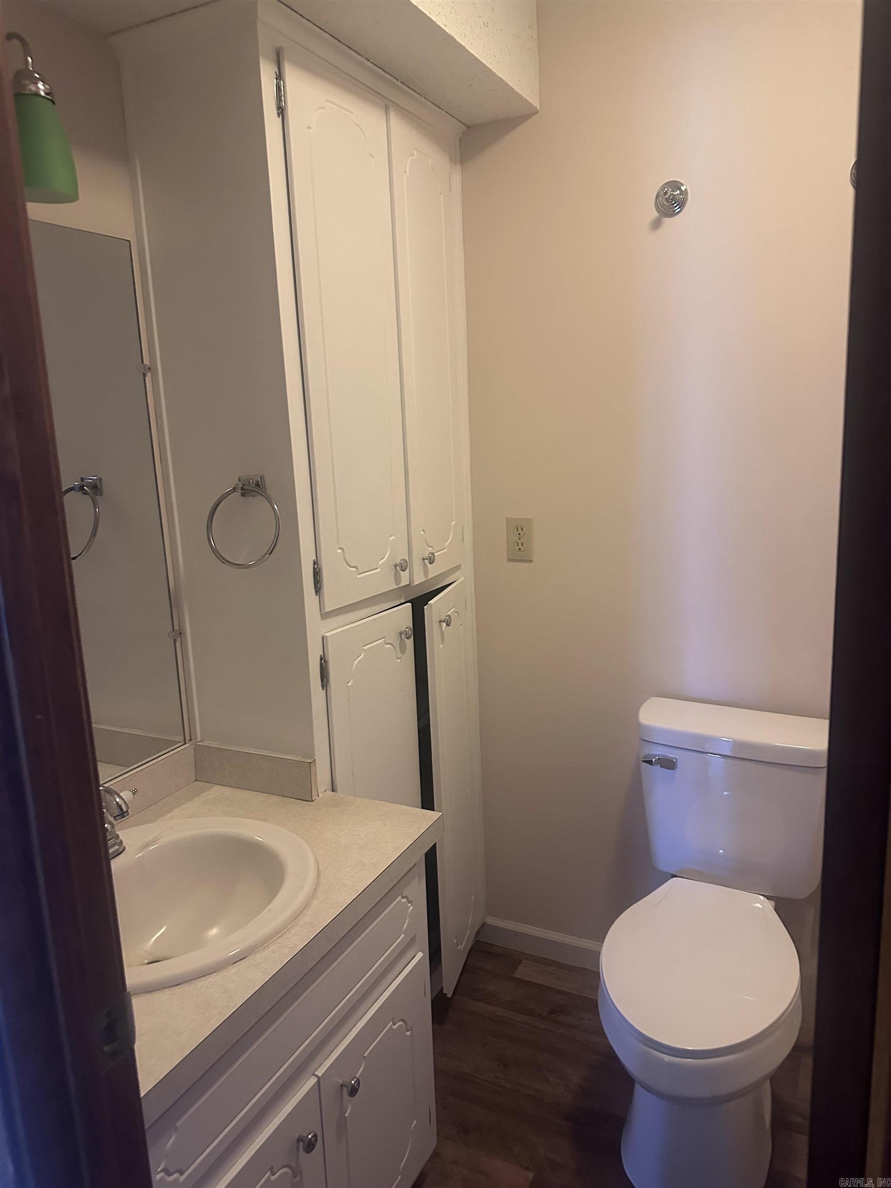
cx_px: 446
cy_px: 594
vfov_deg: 71.6
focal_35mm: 24
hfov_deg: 56.8
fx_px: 824
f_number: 1.78
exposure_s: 1/60
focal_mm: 6.86
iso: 640
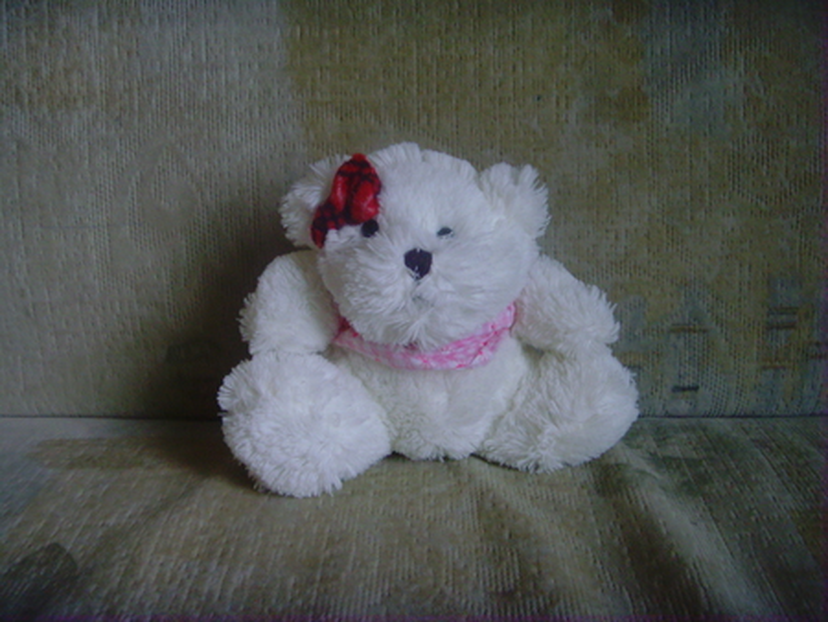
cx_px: 414
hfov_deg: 47.8
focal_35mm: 39
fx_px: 933
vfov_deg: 36.9
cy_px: 311
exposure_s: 1/20
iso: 200
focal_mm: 6.6
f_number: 3.5
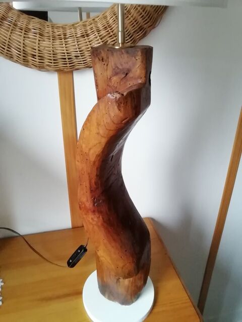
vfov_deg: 63.4
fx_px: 261
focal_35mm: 28
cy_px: 161
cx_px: 121
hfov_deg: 49.7
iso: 640
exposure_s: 1/25
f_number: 2.4
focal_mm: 2.4
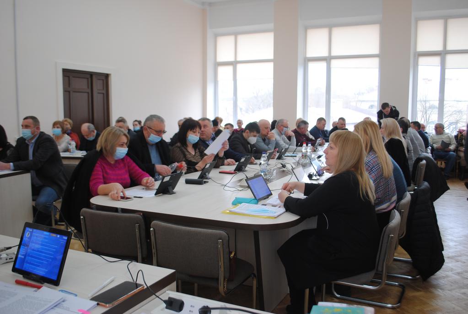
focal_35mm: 33
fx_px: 430
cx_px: 234
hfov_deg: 57.2
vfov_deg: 40.1
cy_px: 157
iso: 220
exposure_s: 1/30
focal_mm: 22
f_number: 3.8
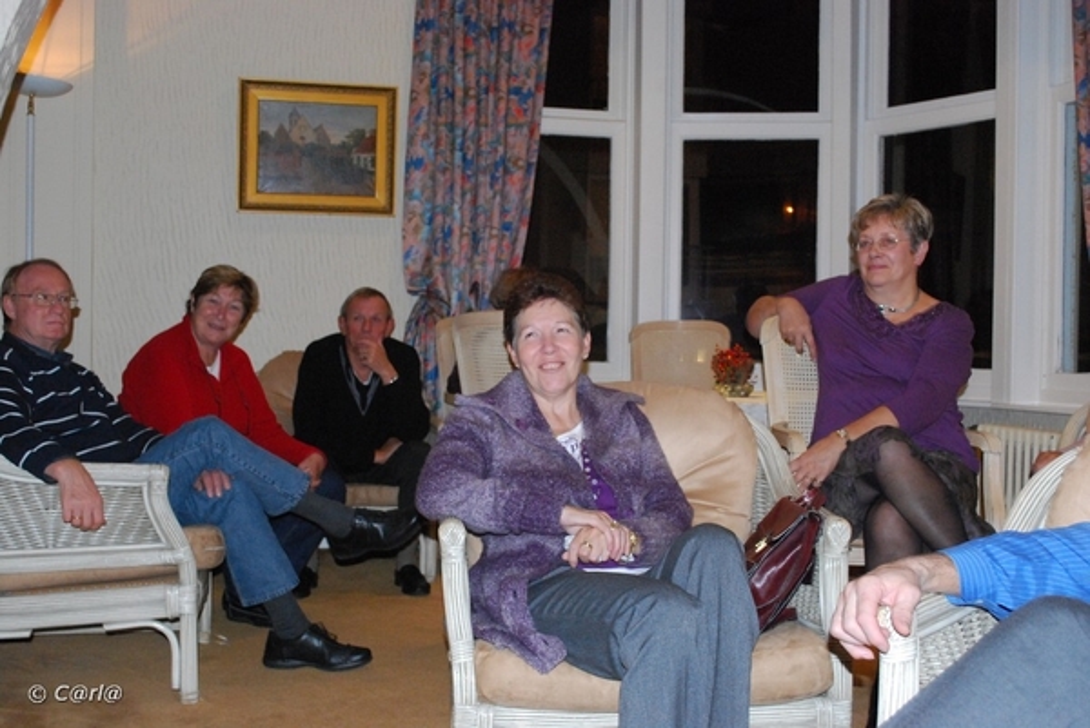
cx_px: 545
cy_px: 364
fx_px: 1273
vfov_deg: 31.9
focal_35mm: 42
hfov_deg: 46.4
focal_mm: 28
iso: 1600
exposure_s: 1/60
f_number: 5.6
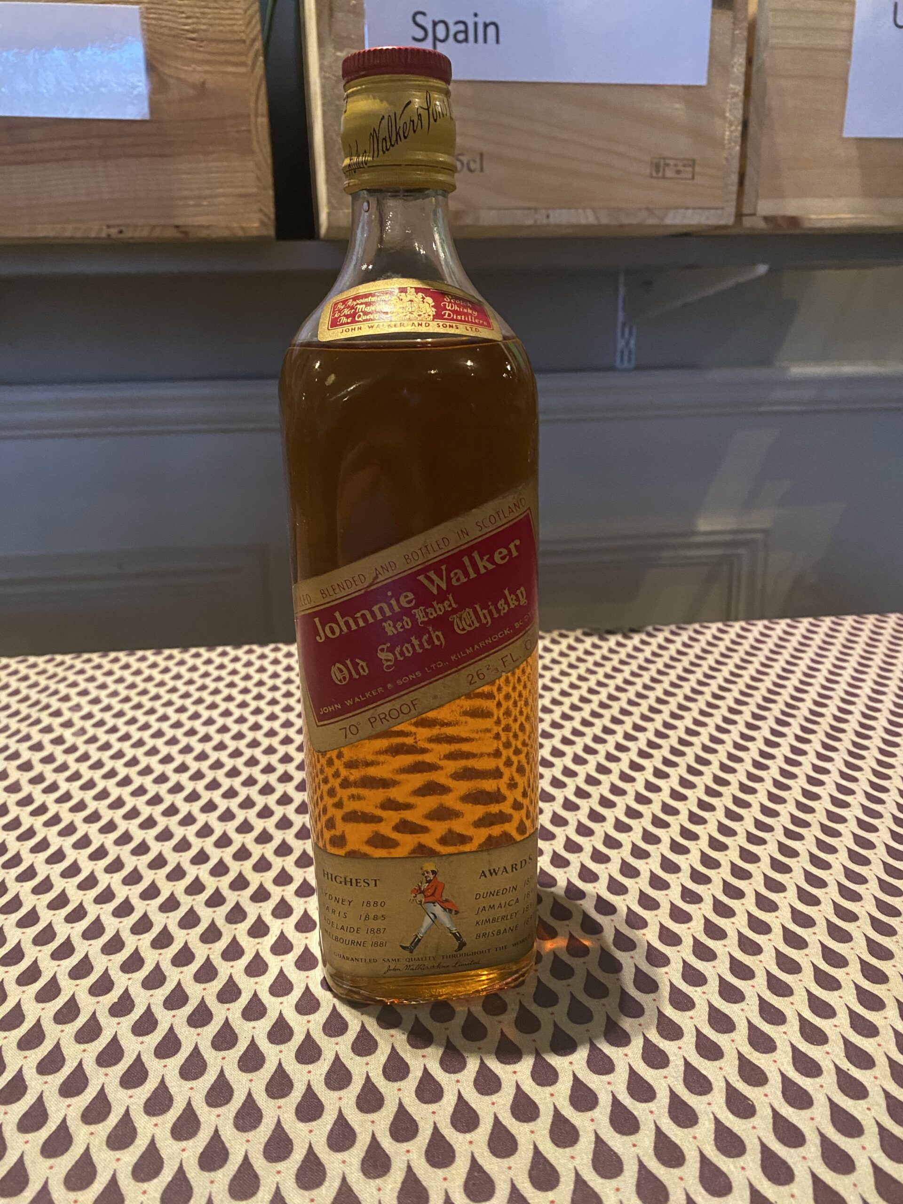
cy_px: 602
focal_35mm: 26
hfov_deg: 53.1
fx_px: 904
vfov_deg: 67.3
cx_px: 452
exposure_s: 1/33
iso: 640
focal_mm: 4.25
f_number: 1.8
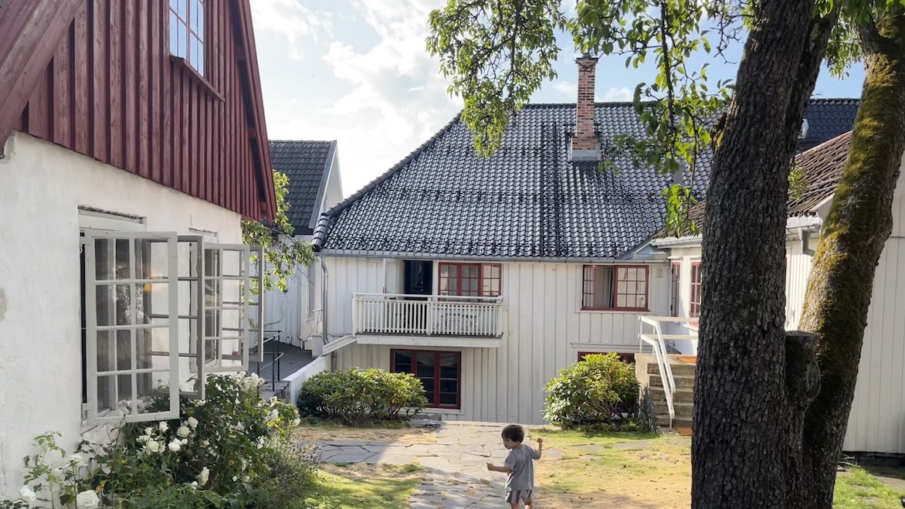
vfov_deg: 40.0
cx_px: 459
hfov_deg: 66.1
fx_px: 696
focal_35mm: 29
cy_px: 304
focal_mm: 5.1
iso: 50
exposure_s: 1/1279
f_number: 1.6
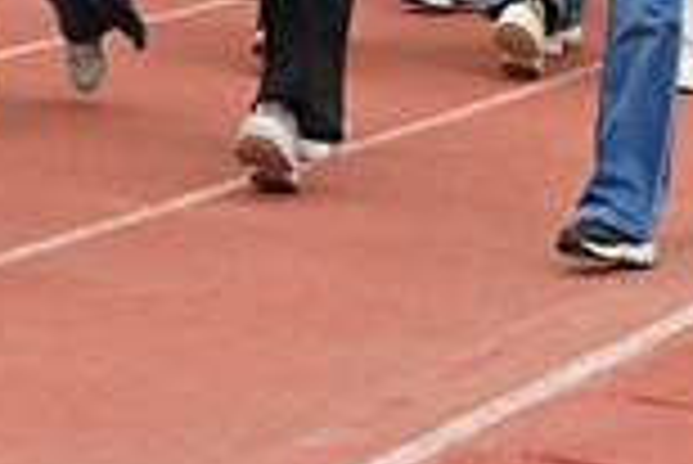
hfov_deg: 7.5
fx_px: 5260
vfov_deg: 5.0
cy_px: -329
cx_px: 238
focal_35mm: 273
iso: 640
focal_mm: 70
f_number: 7.1
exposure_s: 1/1000
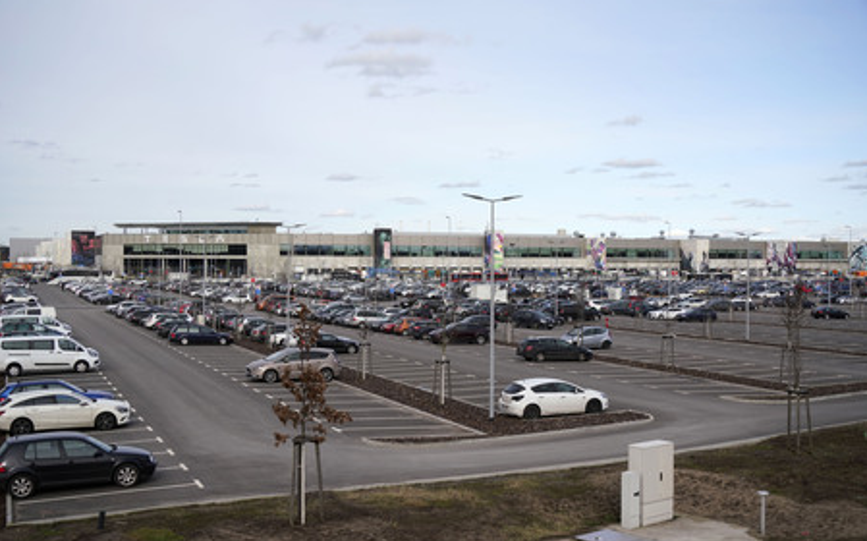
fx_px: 1015
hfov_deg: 46.2
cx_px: 434
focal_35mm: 43
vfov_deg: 29.8
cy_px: 263
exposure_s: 1/1600
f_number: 5.6
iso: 320
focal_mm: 42
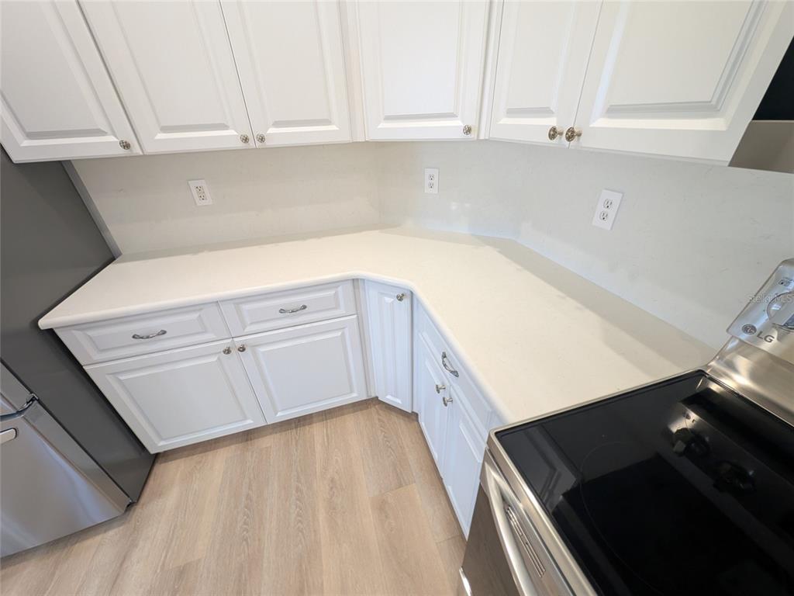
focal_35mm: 12
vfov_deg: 94.5
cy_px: 298
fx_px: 275
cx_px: 397
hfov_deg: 110.5
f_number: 1.95
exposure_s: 1/60
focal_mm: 2.23
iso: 215
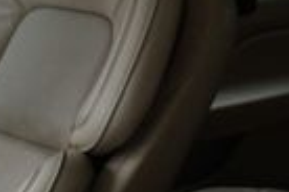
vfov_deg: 9.9
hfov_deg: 14.0
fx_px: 1116
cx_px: 410
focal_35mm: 139
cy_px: 83
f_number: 3.5
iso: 560
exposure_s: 1/250
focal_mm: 20
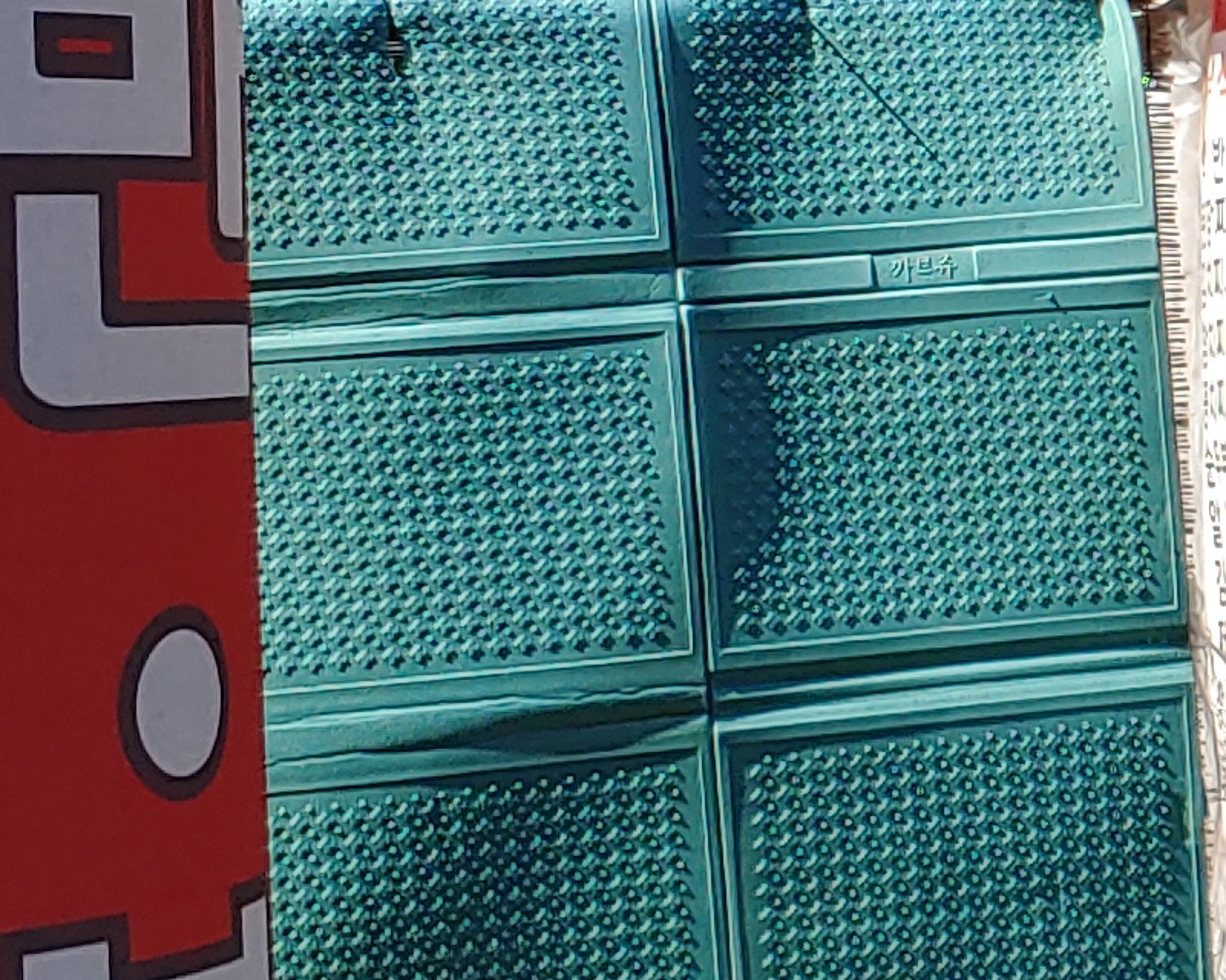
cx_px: 2073
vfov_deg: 12.5
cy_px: 247
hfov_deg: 14.2
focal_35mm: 123
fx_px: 4463
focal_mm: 4.23
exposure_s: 1/1563
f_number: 1.5
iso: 50
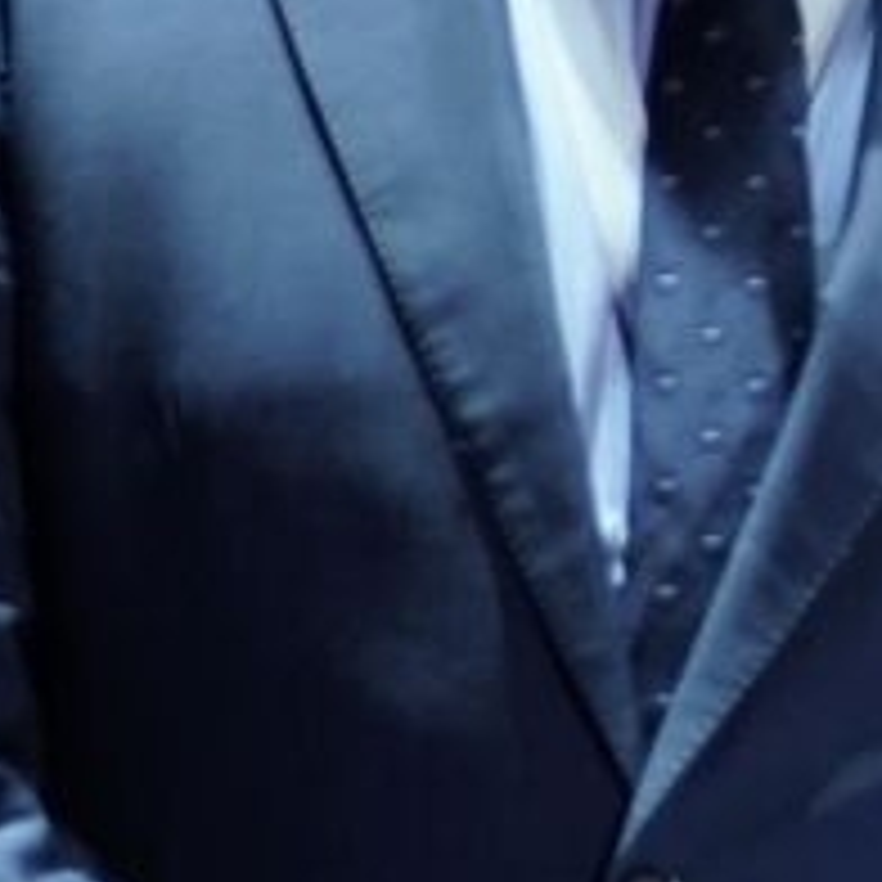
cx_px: 1782
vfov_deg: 1.7
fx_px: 29692
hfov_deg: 1.7
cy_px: -652
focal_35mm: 1030
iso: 800
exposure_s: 1/250
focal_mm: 132
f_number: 2.8
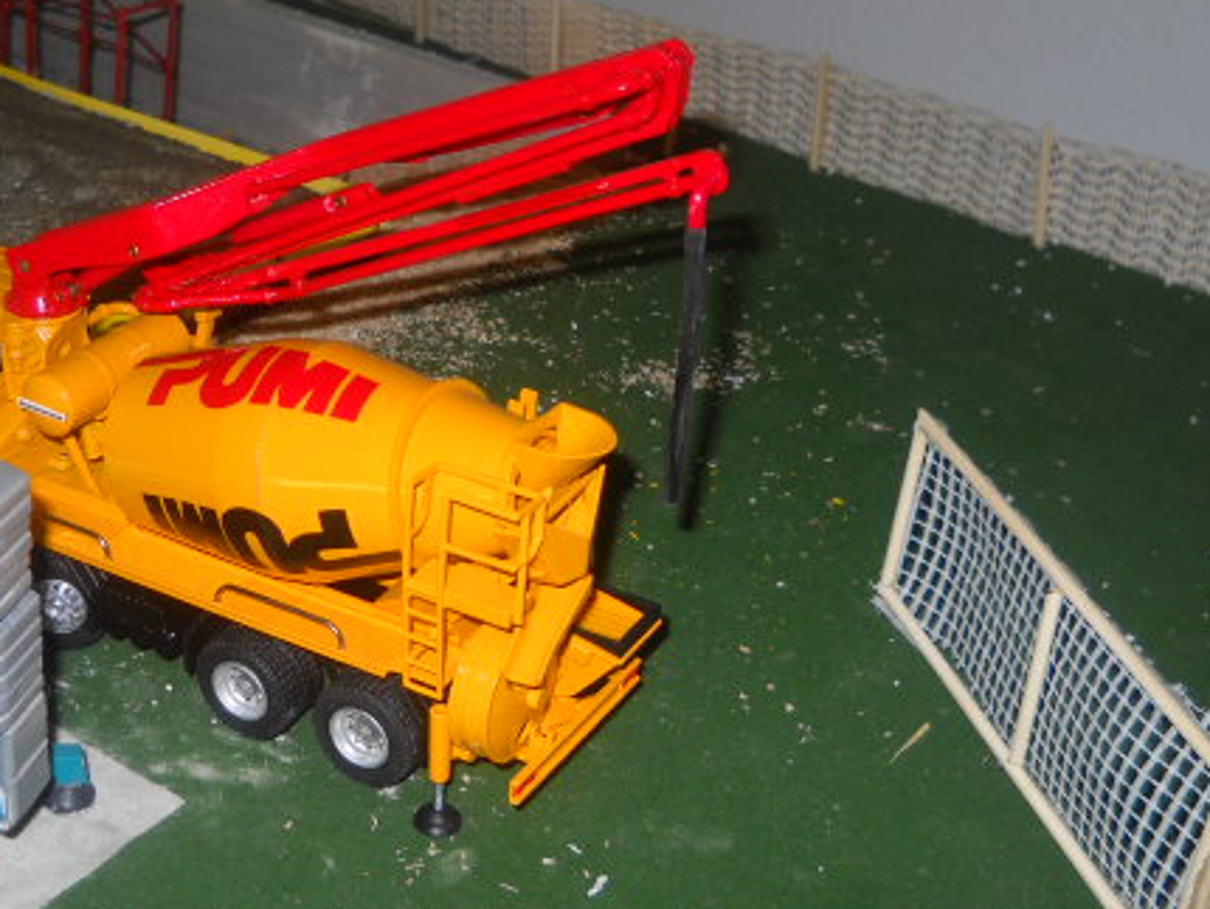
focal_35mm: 61
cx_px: 414
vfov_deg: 24.0
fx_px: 2133
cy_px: 363
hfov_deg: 31.4
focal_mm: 6.72
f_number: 3.1
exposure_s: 1/30
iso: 64
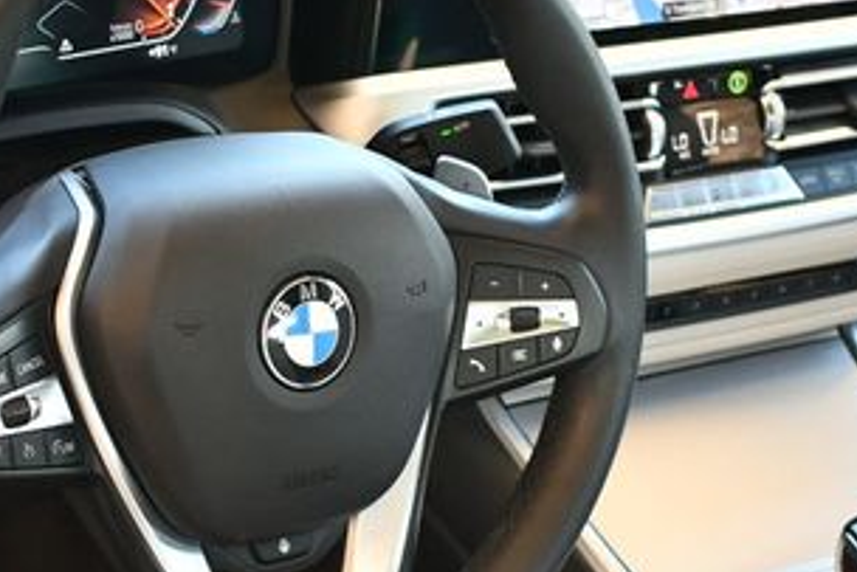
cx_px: 381
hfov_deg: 20.2
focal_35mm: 101
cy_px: 324
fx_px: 2405
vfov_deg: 13.6
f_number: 4
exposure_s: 1/160
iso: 800
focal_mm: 24
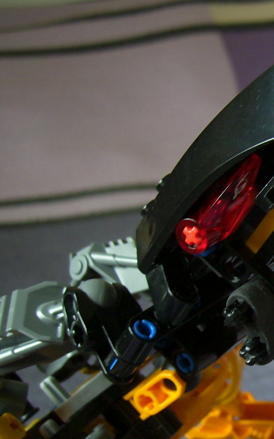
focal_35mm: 62
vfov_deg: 32.9
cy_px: 251
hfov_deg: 18.9
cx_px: 385
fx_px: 741
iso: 50
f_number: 2.8
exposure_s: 1/17
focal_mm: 5.99
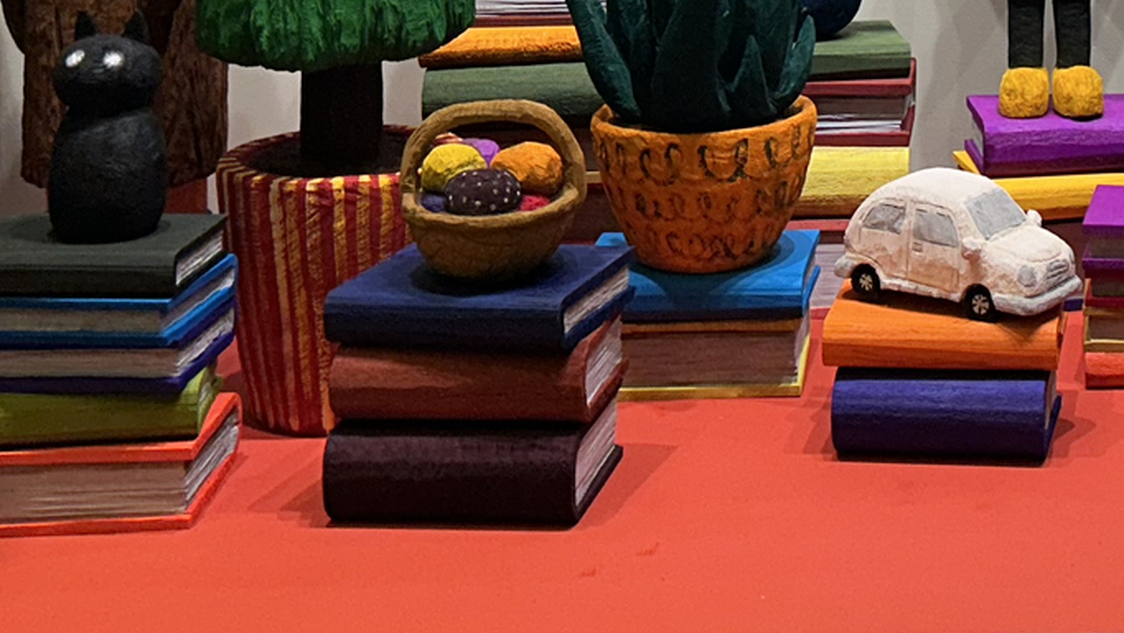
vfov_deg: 13.1
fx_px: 2534
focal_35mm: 85
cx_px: 1099
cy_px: -432
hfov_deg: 24.0
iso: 40
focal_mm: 5.7
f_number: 1.5
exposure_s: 1/120
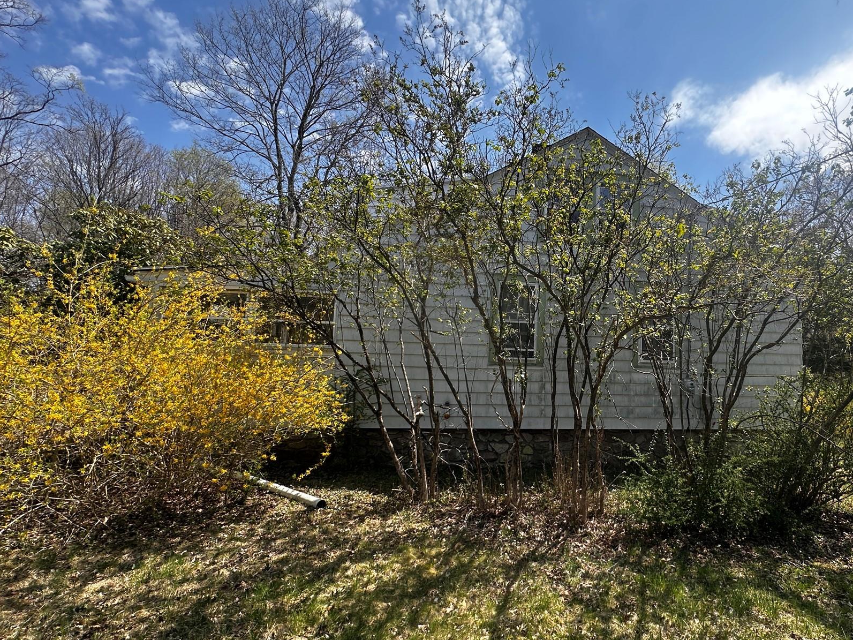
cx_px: 536
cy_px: 340
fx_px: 444
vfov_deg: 71.5
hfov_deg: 85.9
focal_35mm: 18
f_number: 2.2
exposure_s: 1/658
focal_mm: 2.22
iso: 40
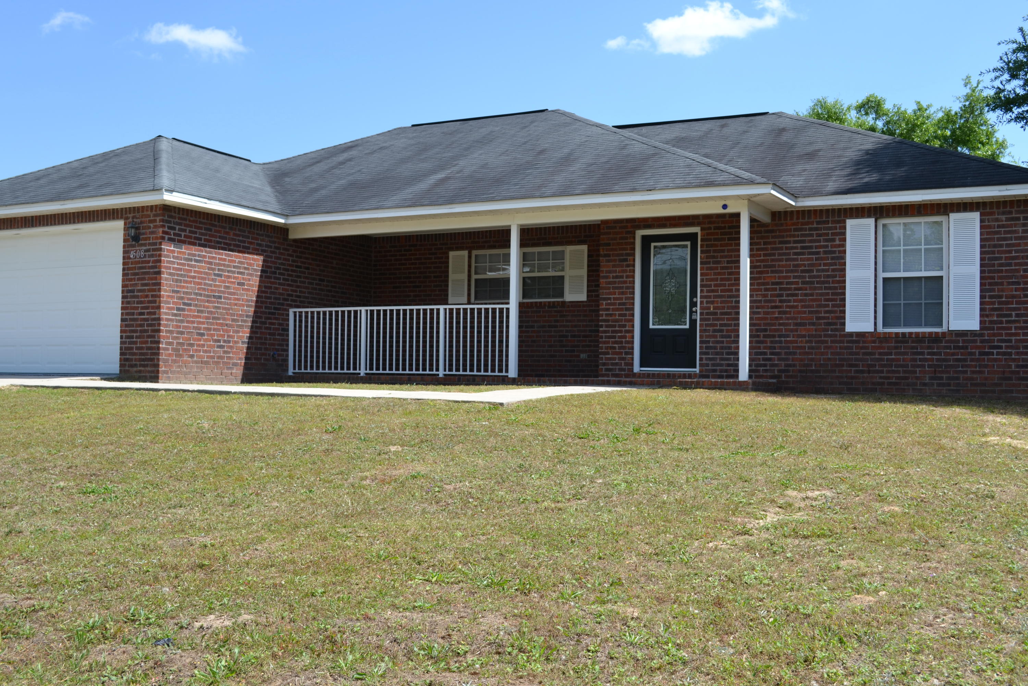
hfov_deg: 49.6
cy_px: 343
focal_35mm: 39
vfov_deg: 34.2
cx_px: 514
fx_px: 1114
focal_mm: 26
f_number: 7.1
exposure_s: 1/200
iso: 100
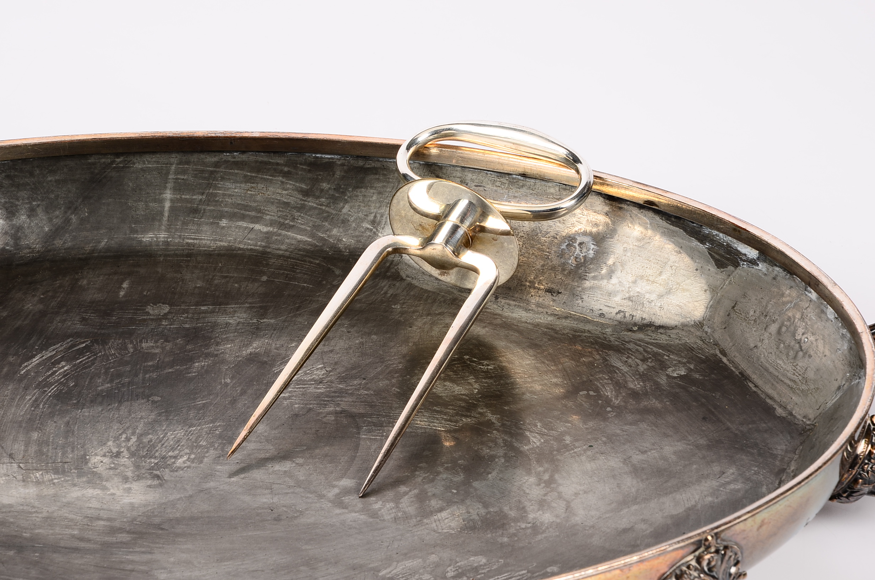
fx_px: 3820
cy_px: 290
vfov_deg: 8.7
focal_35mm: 158
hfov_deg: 13.1
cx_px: 438
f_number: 14
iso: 100
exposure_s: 1/160
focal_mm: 105
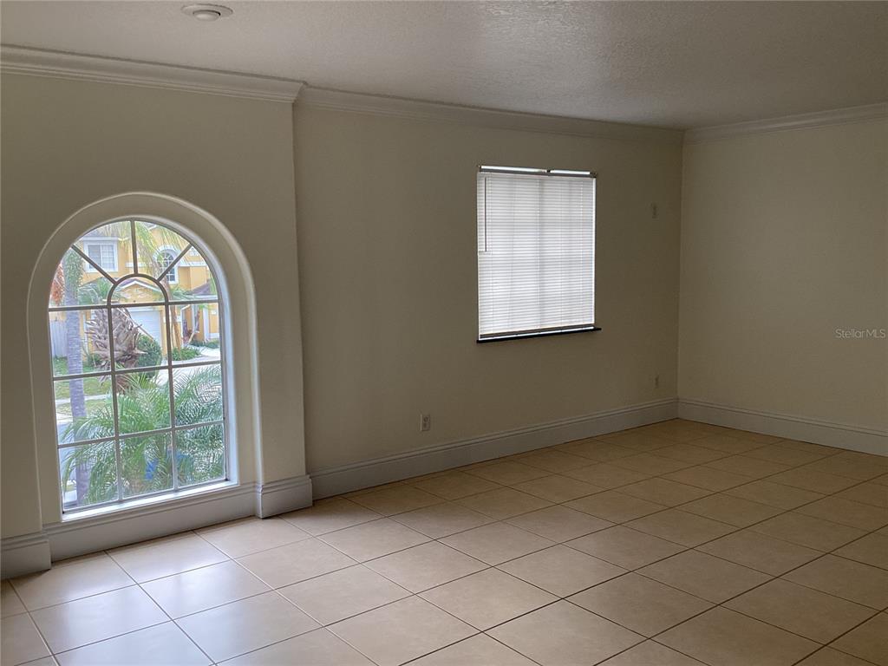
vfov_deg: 45.4
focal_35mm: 31
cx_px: 444
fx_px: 795
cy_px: 333
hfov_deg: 58.4
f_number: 2.4
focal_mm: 3.3
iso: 64
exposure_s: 1/120
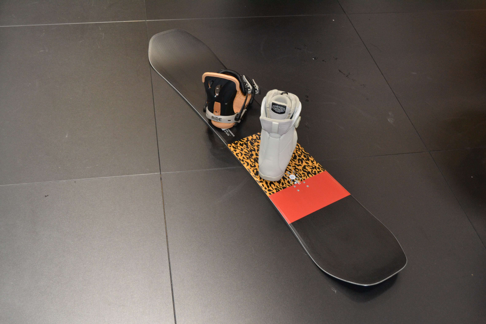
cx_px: 243
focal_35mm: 39
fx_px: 526
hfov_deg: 49.6
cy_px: 162
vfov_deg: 34.2
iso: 1400
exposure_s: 1/60
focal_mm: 26
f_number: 4.2
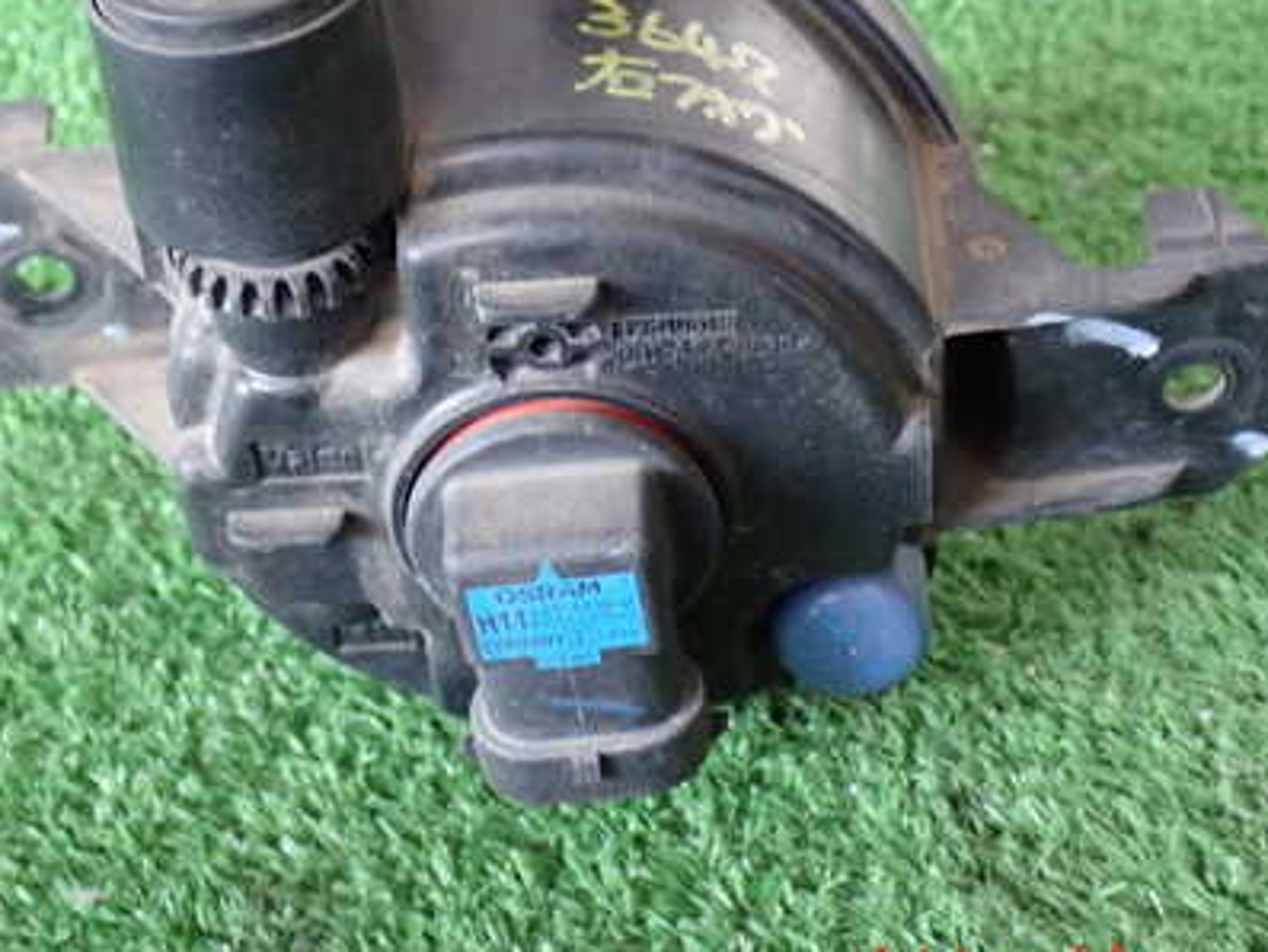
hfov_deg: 27.4
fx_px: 2602
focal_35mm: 71
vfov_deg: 20.6
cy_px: 300
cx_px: 639
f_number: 3.1
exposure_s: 1/50
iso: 800
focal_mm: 8.4
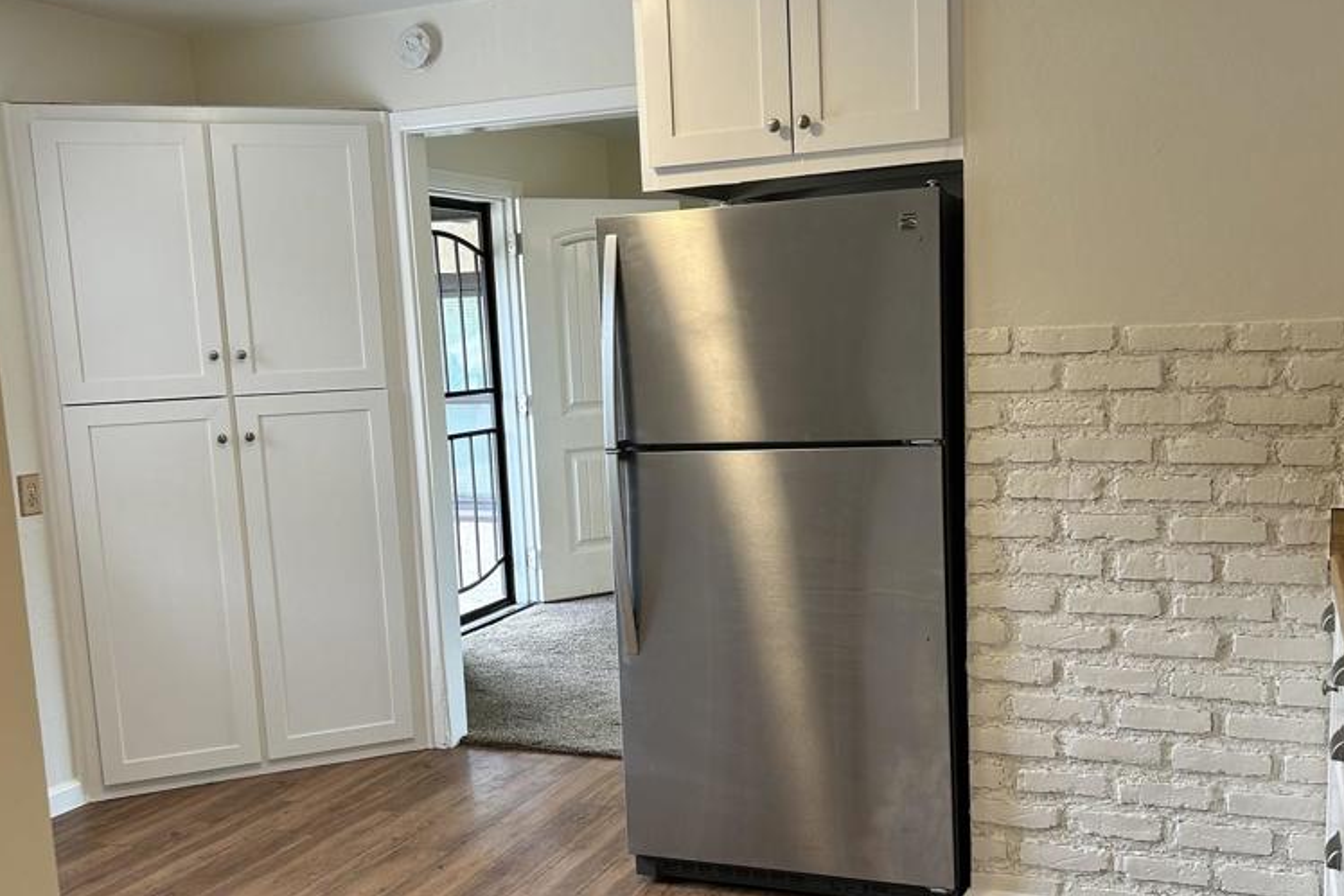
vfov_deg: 35.9
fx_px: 1382
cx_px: 676
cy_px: 526
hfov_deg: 51.9
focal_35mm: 37
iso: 80
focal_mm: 5.7
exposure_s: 1/60
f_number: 1.5
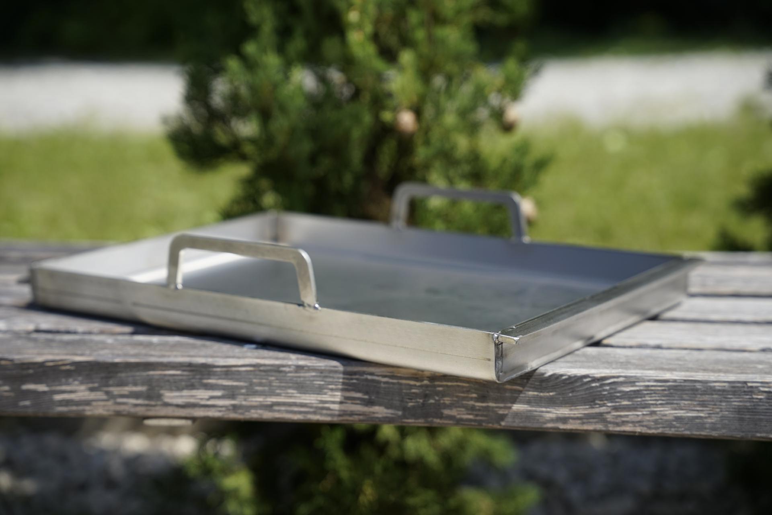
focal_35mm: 70
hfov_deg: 28.8
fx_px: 1501
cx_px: 386
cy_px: 258
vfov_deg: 19.5
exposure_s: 1/1000
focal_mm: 70
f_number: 3.5
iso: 100
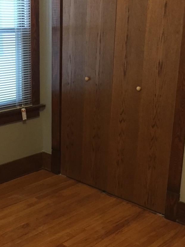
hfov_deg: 25.6
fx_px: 406
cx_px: 68
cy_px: 132
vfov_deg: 33.8
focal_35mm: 57
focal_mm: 4.15
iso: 250
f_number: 2.2
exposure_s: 1/30
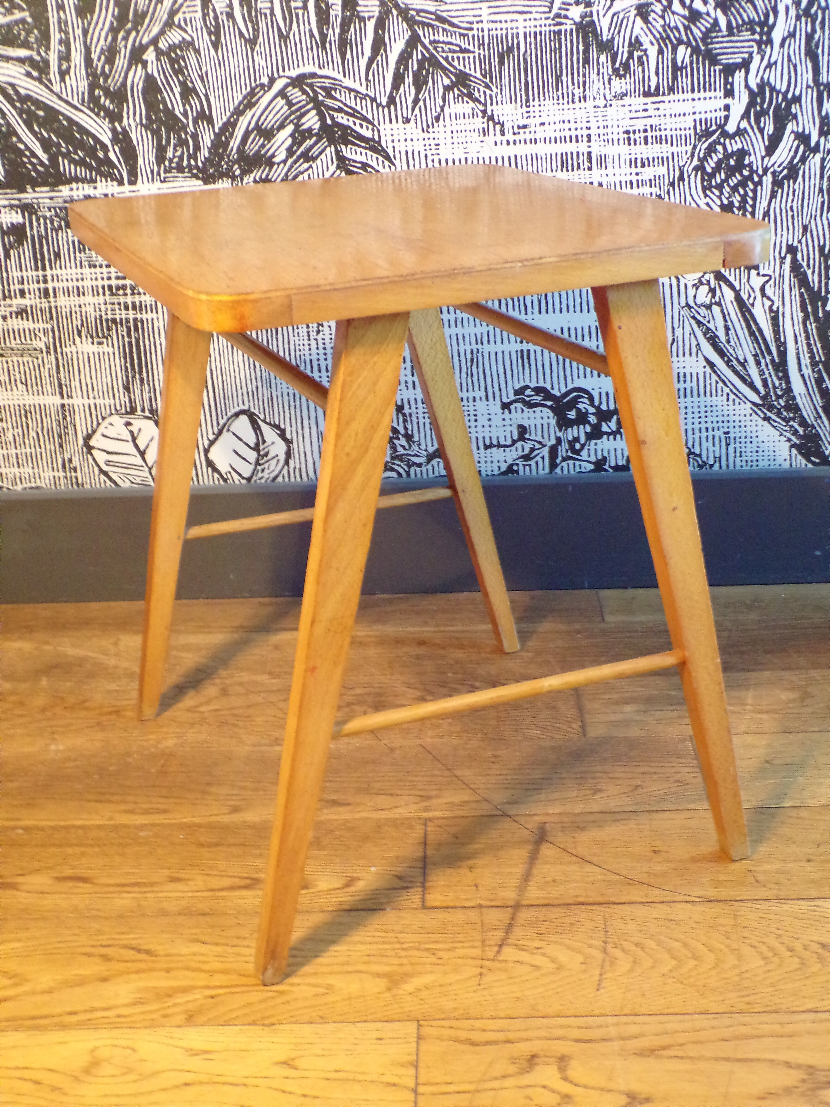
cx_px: 415
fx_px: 1343
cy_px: 554
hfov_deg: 34.3
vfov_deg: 44.8
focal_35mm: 42
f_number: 3.4
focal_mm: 7.6
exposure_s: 1/20
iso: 693
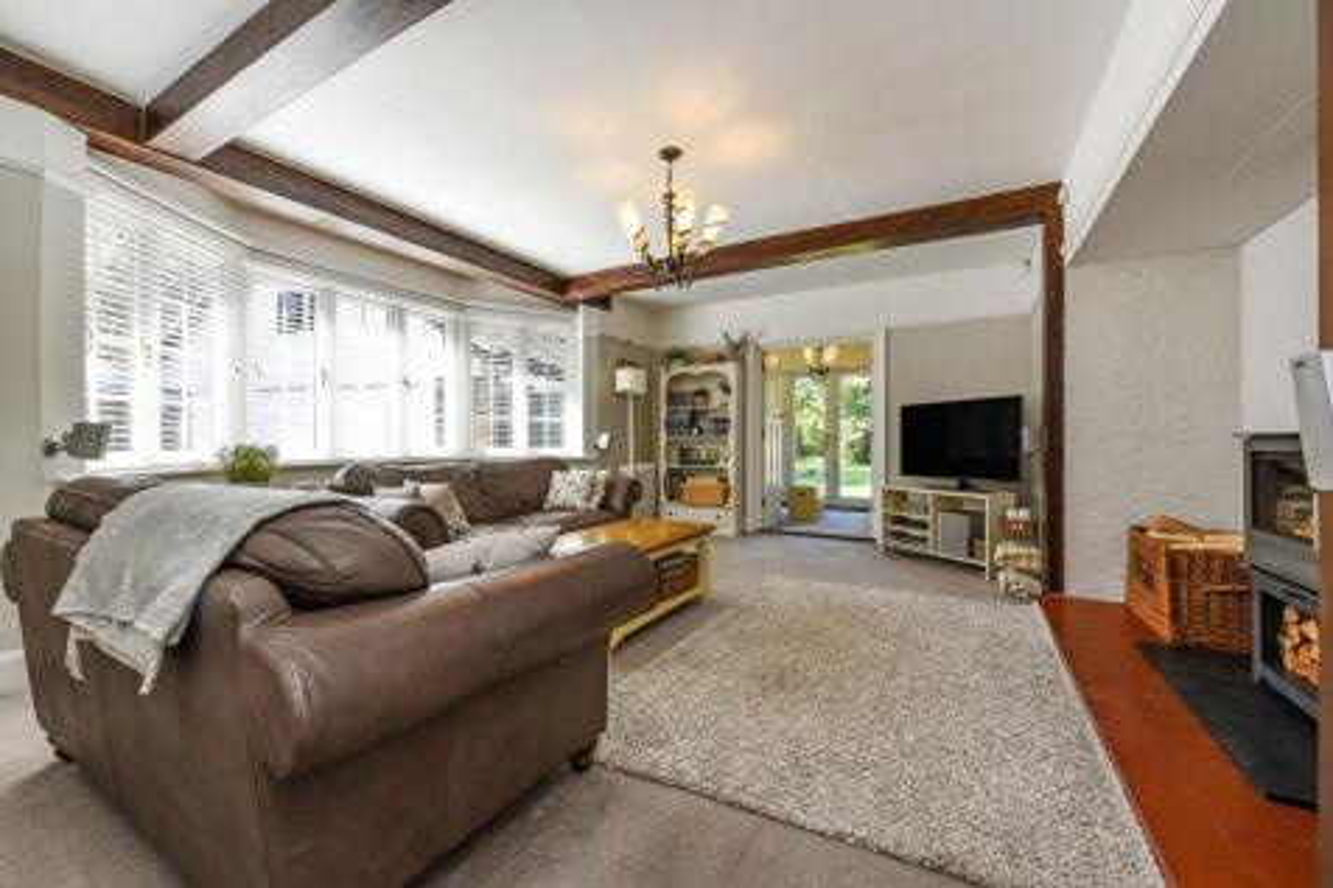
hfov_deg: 104.3
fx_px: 518
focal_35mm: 14
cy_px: 444
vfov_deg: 81.2
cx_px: 666
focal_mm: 14
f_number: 8
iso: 320
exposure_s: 1/40
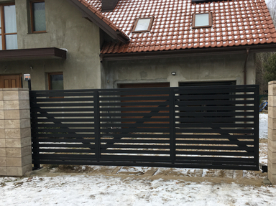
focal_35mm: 34
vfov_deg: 41.6
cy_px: 117
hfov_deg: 53.9
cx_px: 151
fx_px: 271
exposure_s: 1/519
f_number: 2.2
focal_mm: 4.15
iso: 25
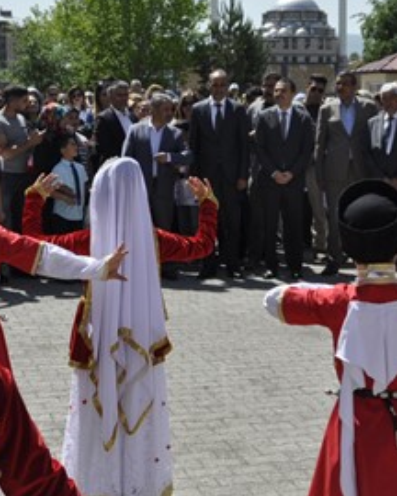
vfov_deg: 21.7
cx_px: 255
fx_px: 1292
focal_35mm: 88
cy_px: 222
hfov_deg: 17.4
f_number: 10
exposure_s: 1/400
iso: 200
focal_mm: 26
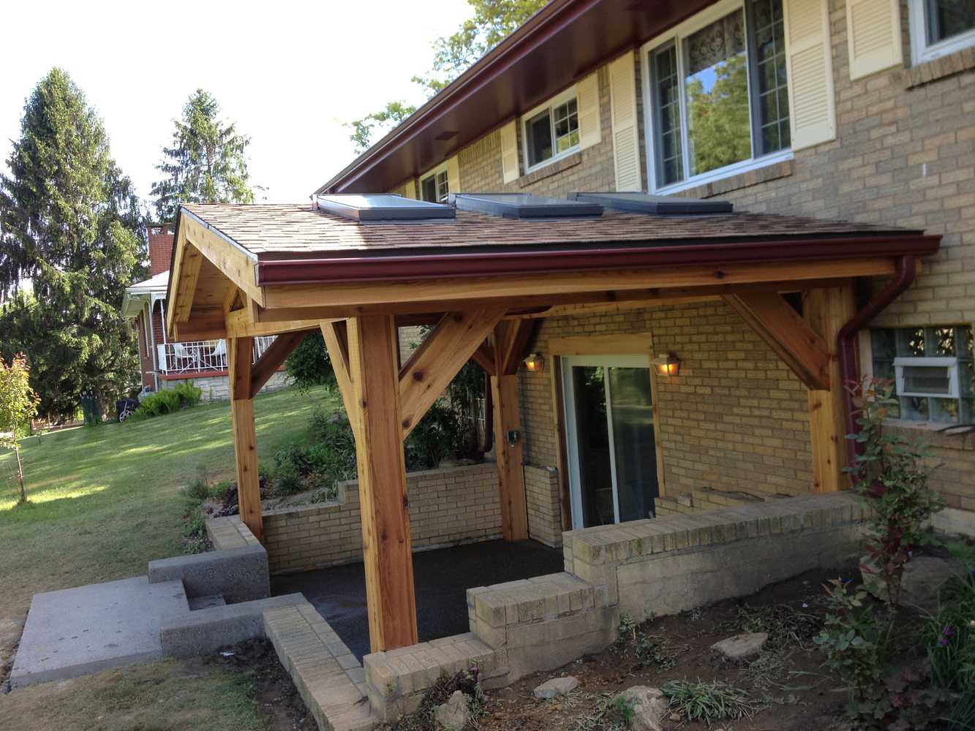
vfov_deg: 40.7
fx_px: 986
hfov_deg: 52.6
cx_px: 488
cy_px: 366
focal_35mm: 35
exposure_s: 1/230
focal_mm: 4.28
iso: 50
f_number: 2.4
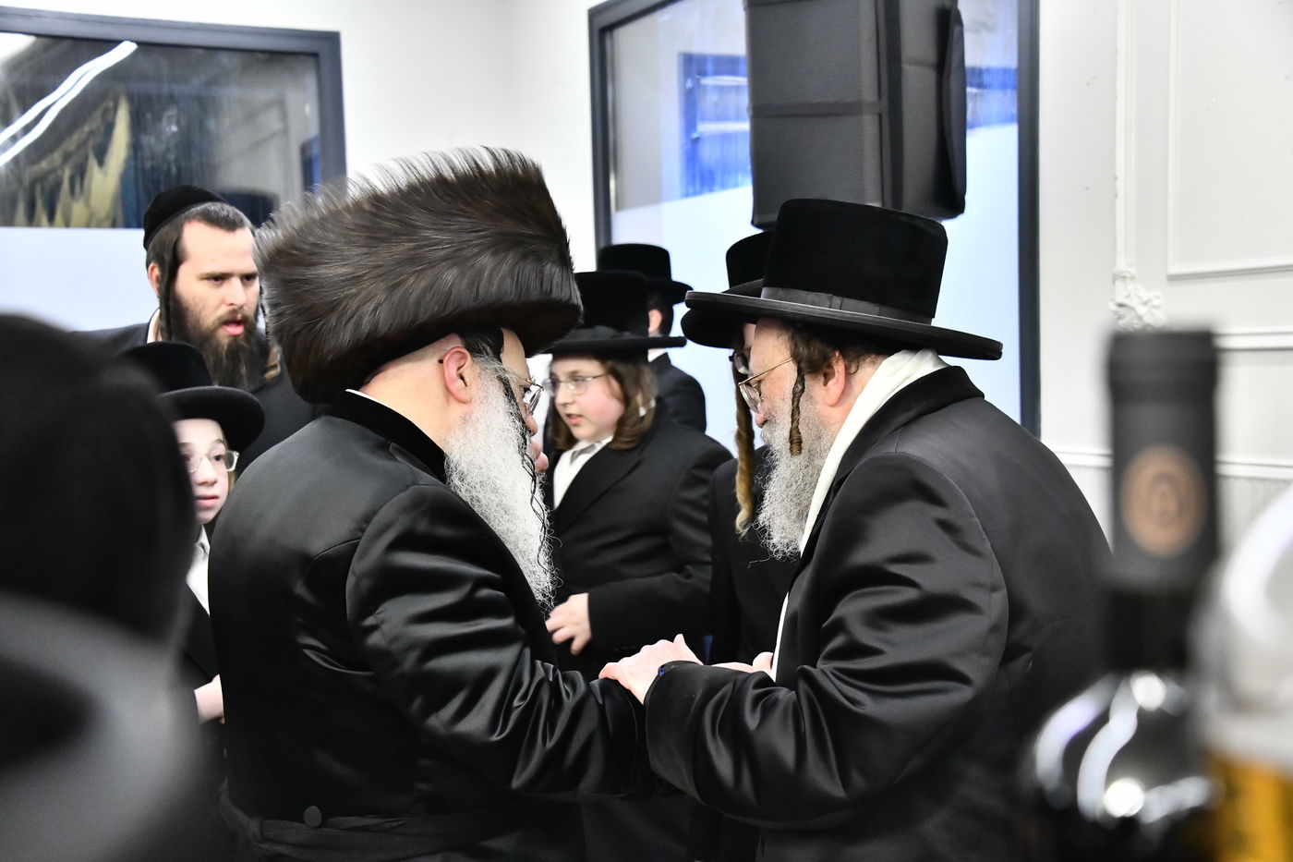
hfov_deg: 38.2
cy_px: 431
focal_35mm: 52
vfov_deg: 26.0
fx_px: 1867
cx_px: 646
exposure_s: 1/125
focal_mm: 52
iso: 4000
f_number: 5.6
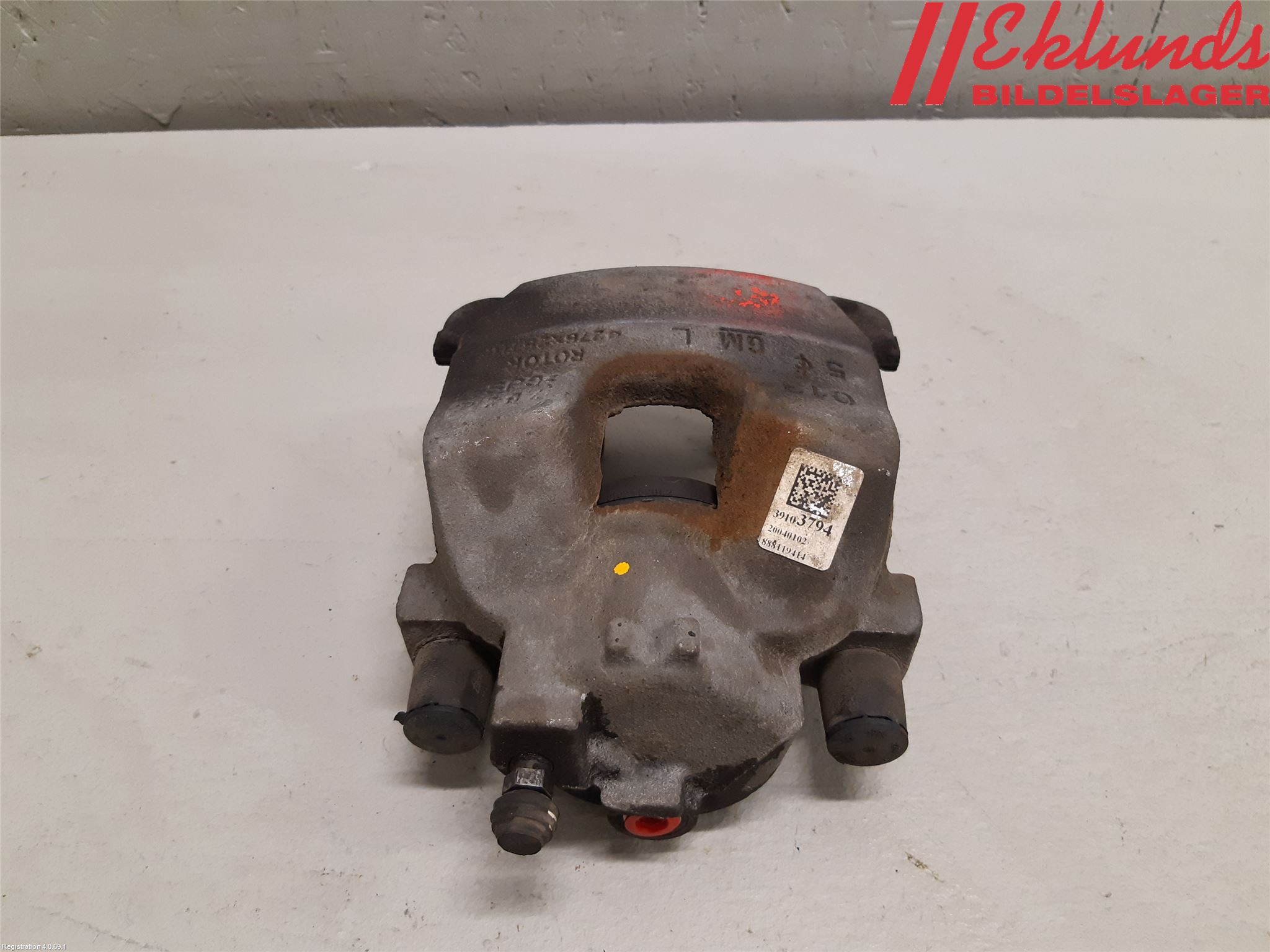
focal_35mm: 26
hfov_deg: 67.3
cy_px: 476
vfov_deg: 53.1
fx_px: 954
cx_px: 635
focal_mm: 3.93
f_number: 1.7
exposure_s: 1/50
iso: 200
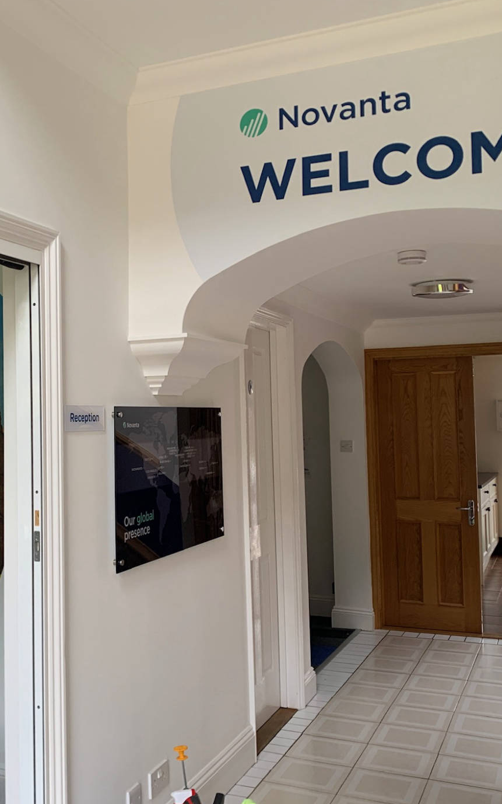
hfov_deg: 31.3
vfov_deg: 49.3
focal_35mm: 40
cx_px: 117
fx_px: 876
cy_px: 397
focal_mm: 4.25
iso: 100
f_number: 1.8
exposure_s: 1/121
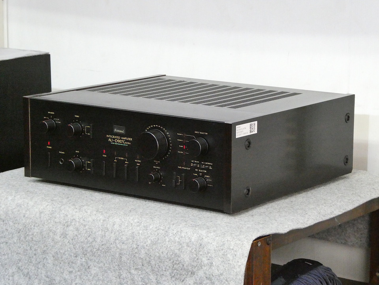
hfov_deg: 18.5
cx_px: 190
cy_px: 142
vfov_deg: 14.0
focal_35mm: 106
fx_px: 1161
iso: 1600
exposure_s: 1/50
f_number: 5.1
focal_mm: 19
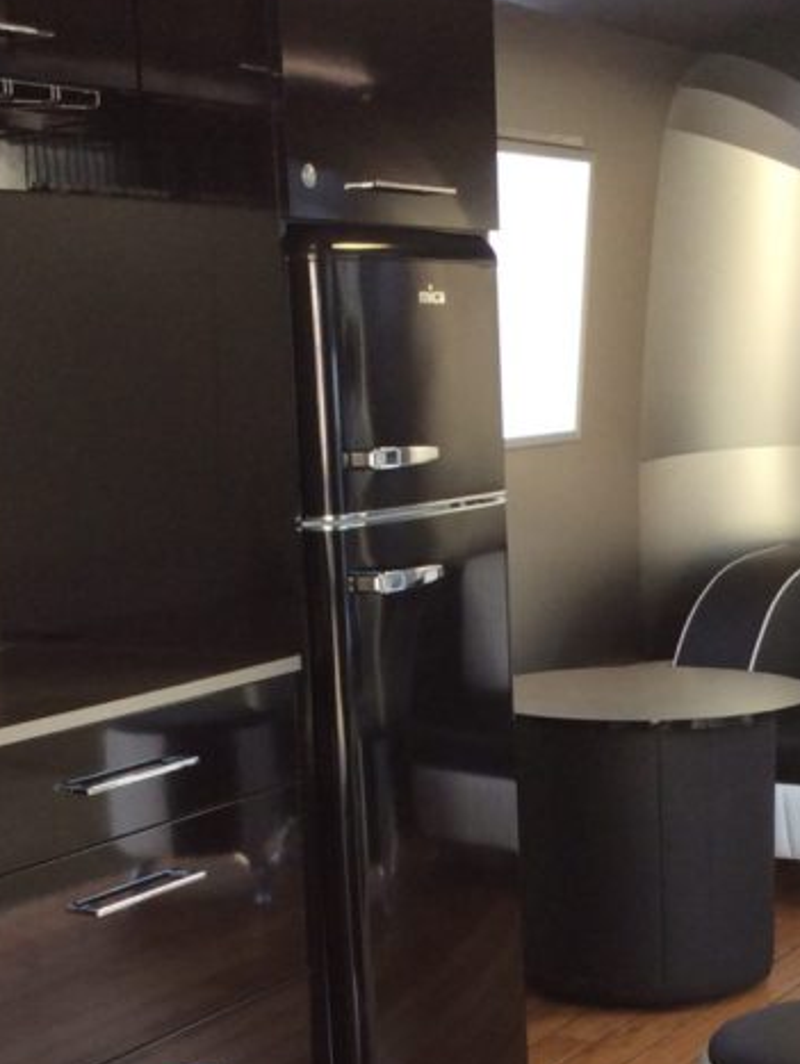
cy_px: 799
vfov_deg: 27.4
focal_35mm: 70
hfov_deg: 21.0
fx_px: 2154
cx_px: 454
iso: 40
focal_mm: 3.3
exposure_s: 1/50
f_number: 2.4
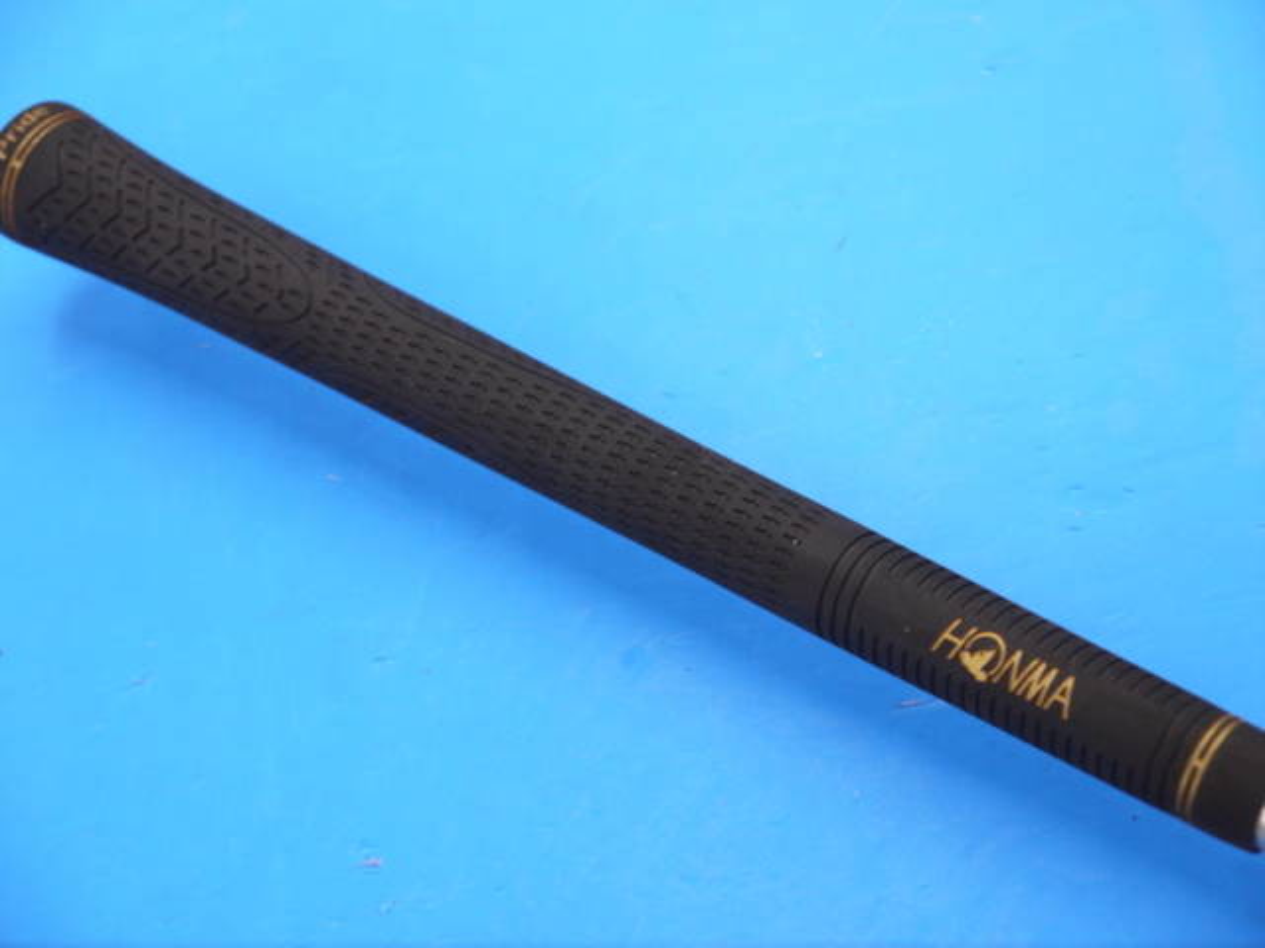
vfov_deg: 17.6
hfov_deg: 23.3
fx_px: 3070
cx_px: 632
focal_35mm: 84
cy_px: 474
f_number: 5.6
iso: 640
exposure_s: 1/80
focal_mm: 42
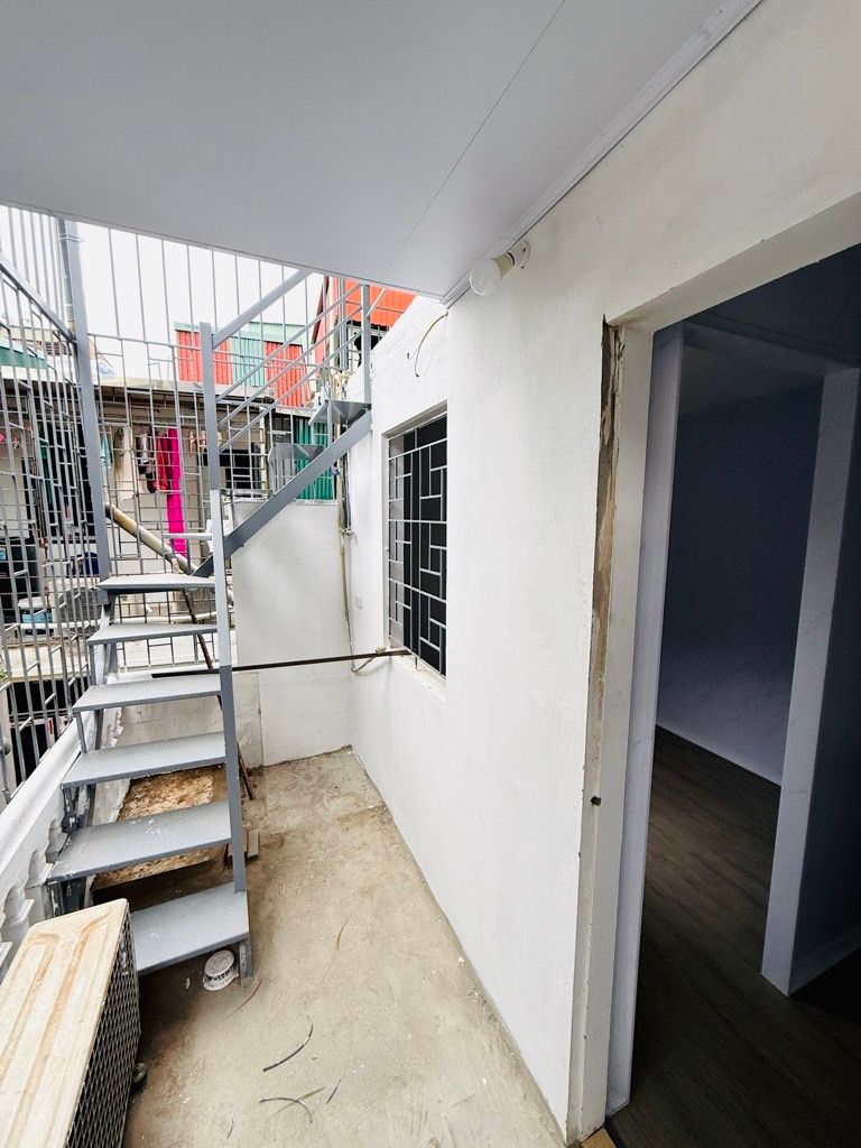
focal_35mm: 14
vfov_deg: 102.1
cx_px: 430
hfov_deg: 85.7
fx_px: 464
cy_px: 574
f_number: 2.2
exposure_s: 1/224
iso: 64
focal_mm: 2.22
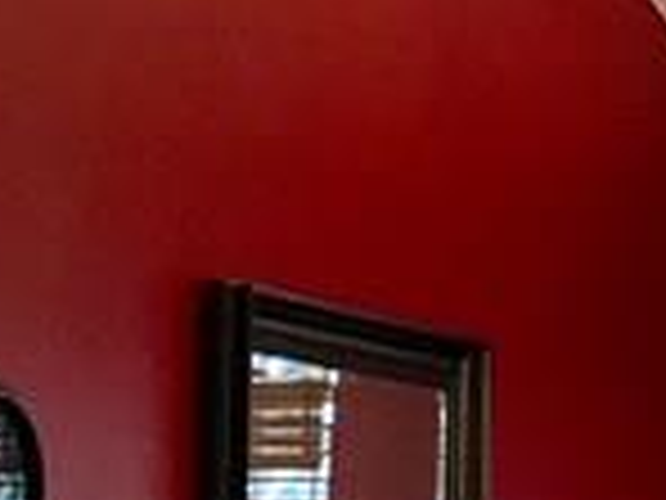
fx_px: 3848
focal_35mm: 200
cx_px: 1728
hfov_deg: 8.8
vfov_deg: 7.4
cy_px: 495
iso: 100
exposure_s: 1/13
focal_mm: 3.99
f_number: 1.8
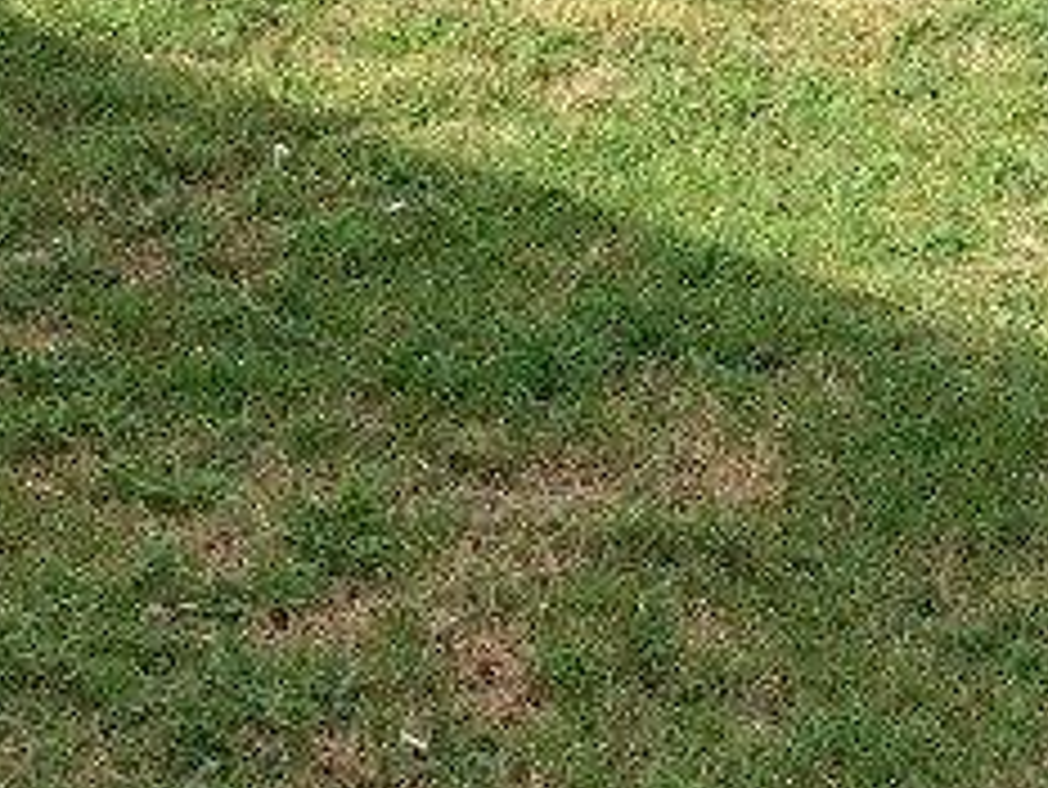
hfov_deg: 15.8
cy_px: -311
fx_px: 3726
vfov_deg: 11.7
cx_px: 985
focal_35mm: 123
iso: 20
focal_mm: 3.99
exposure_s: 1/1389
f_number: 1.8
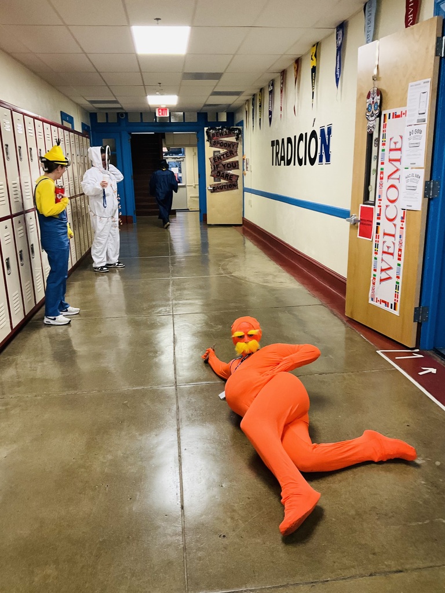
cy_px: 296
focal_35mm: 29
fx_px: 497
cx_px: 222
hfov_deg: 48.2
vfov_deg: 61.7
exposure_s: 1/60
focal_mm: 3
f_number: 1.8
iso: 125
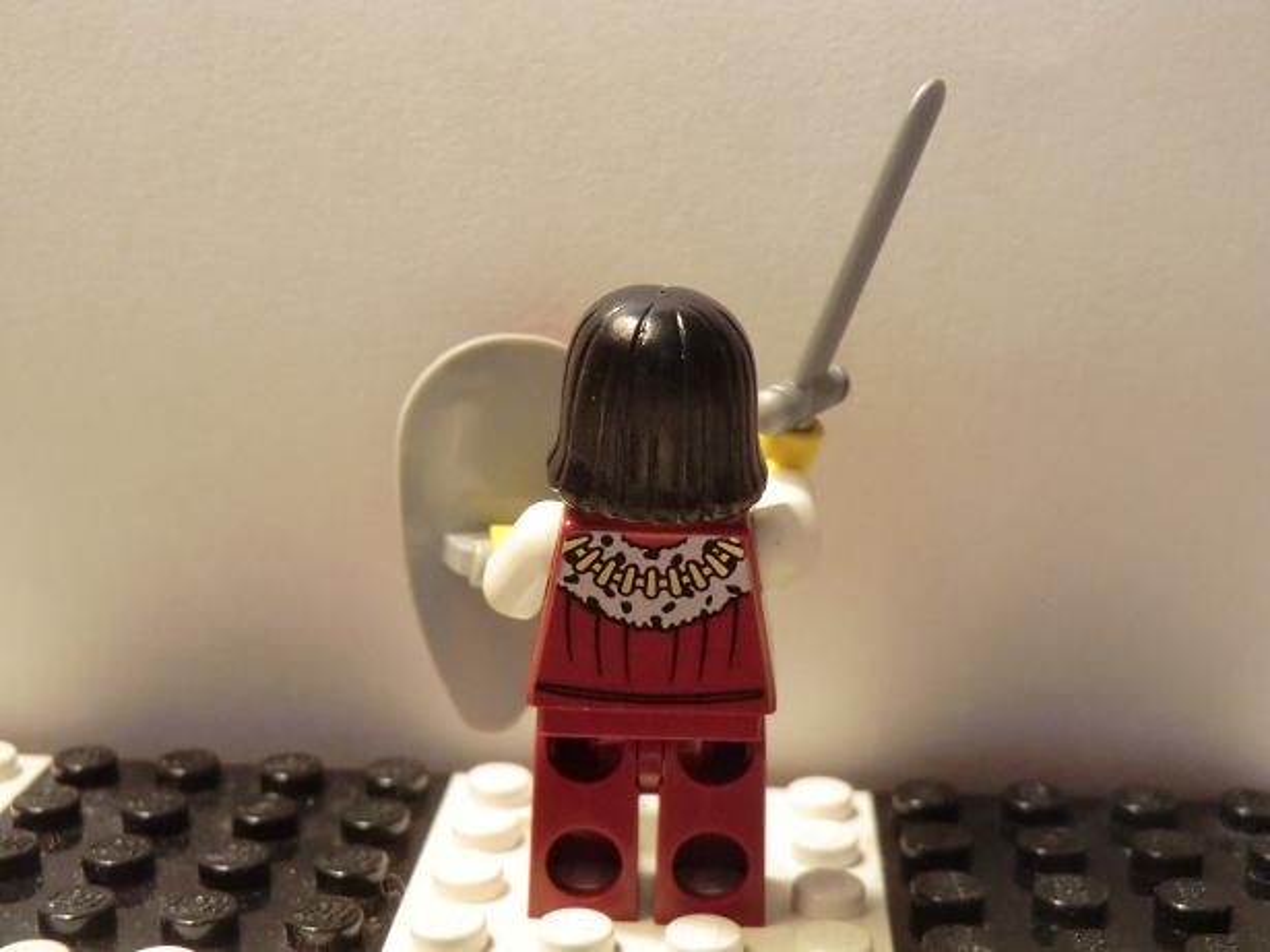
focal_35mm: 47
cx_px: 635
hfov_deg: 40.4
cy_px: 476
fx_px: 1724
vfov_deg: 30.9
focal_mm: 8.4
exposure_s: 1/60
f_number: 4
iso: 400
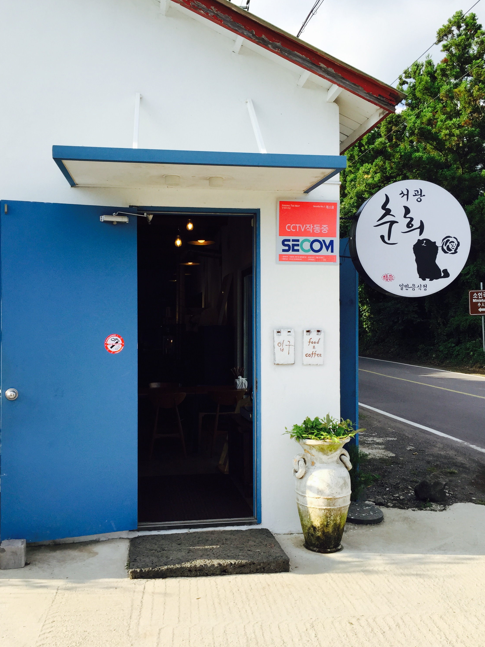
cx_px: 227
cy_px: 323
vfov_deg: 56.8
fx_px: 598
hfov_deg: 44.1
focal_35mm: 32
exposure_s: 1/648
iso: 32
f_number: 2.2
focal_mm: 4.15
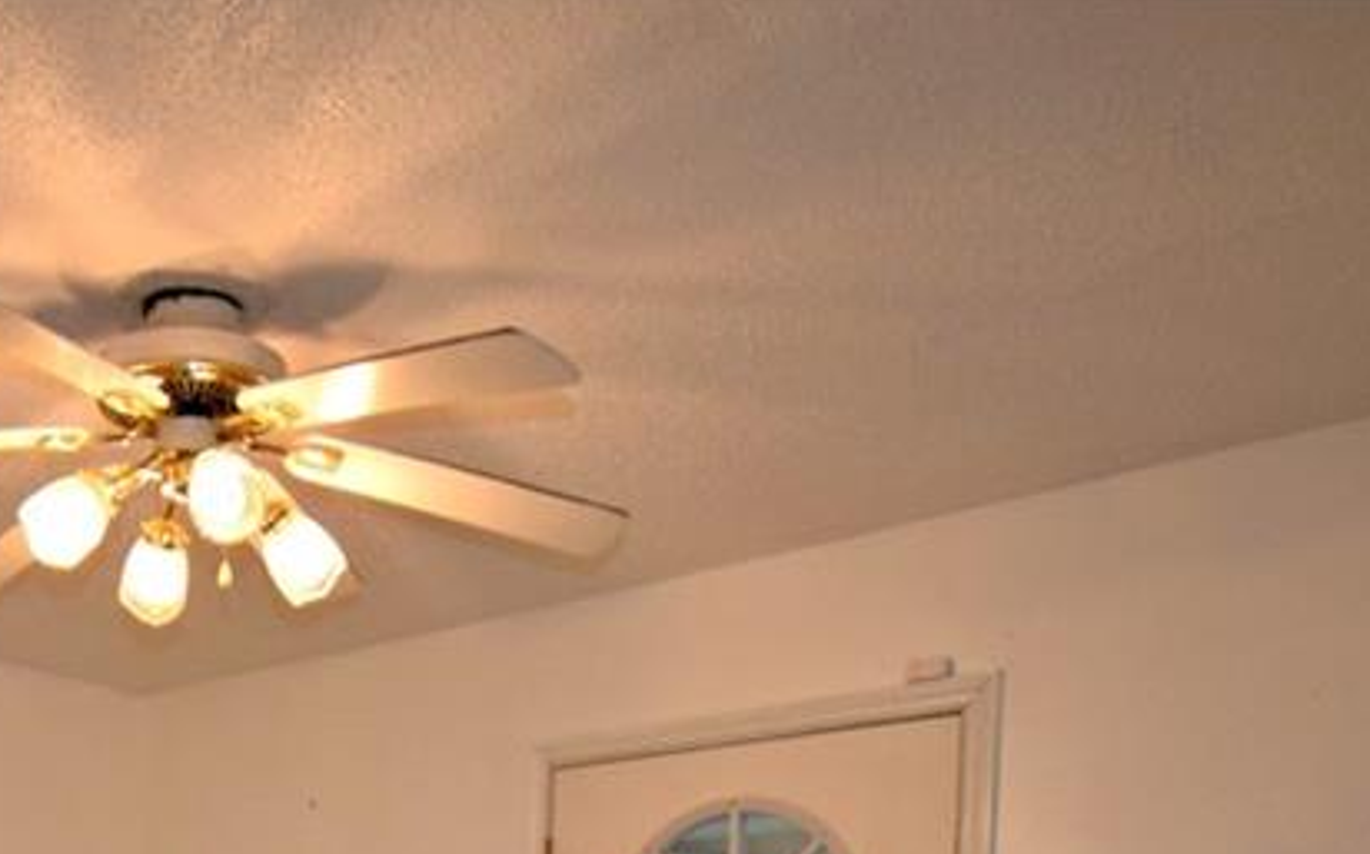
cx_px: 216
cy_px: 1123
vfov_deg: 27.6
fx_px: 1418
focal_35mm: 38
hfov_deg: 47.8
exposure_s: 1/80
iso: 800
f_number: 4.5
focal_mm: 10
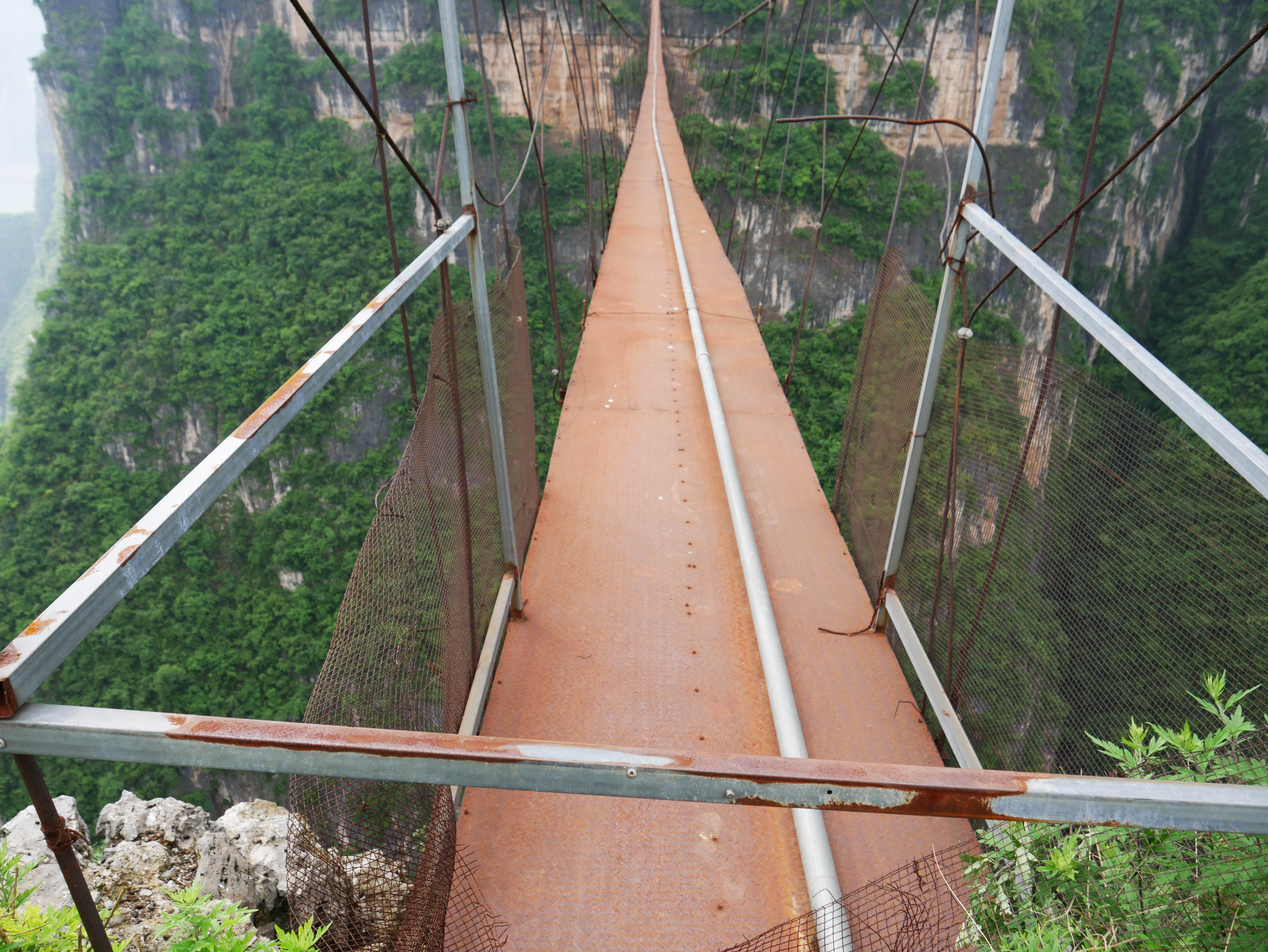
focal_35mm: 28
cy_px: 476
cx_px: 634
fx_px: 1026
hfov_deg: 63.4
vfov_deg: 49.8
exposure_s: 1/320
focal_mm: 14
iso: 200
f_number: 5.6
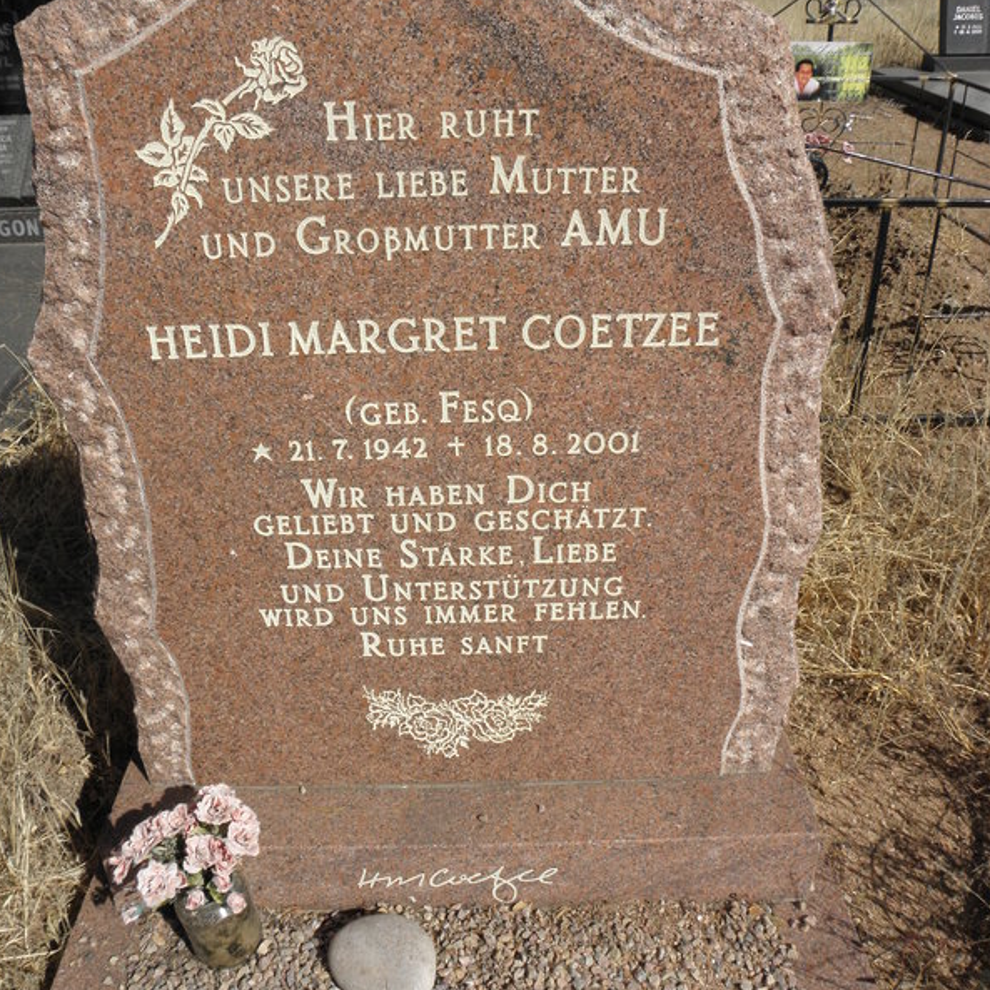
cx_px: 492
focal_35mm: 31
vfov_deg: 52.5
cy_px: 486
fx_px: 1003
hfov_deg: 52.5
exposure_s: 1/500
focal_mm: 4.6
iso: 64
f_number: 5.6
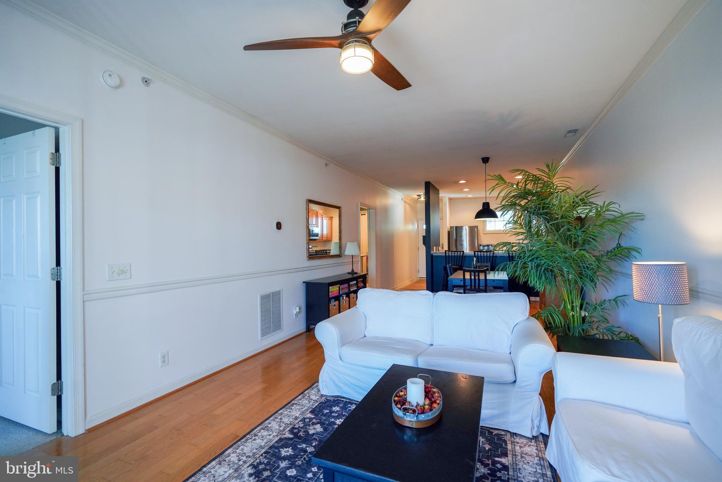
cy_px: 241
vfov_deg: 73.8
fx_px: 321
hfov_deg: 96.7
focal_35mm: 16
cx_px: 361
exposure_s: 1/160
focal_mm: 16
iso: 1600
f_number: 3.2
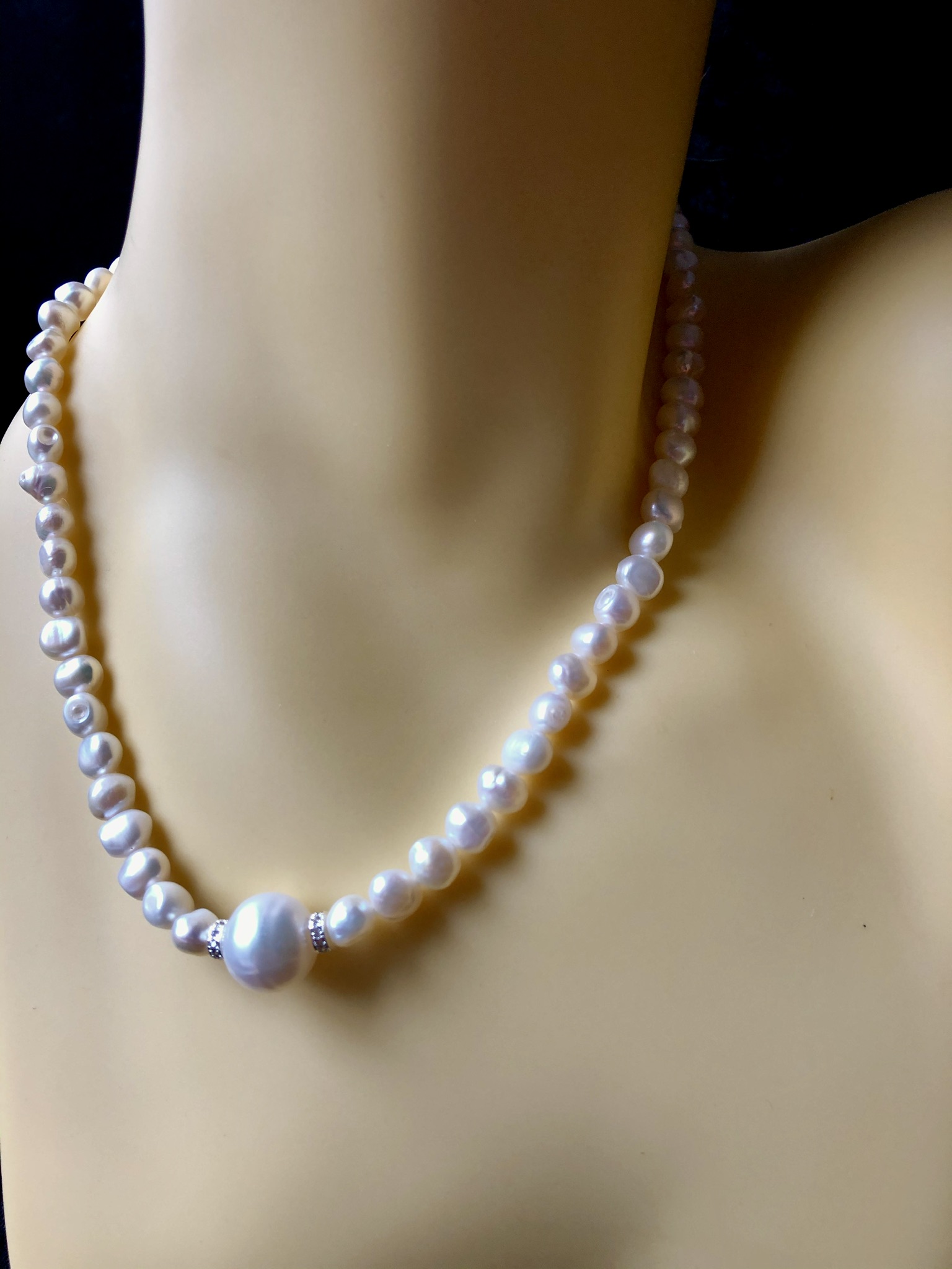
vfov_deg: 63.4
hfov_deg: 49.7
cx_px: 476
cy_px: 634
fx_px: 1027
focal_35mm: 28
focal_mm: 3.99
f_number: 1.8
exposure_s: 1/40
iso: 25
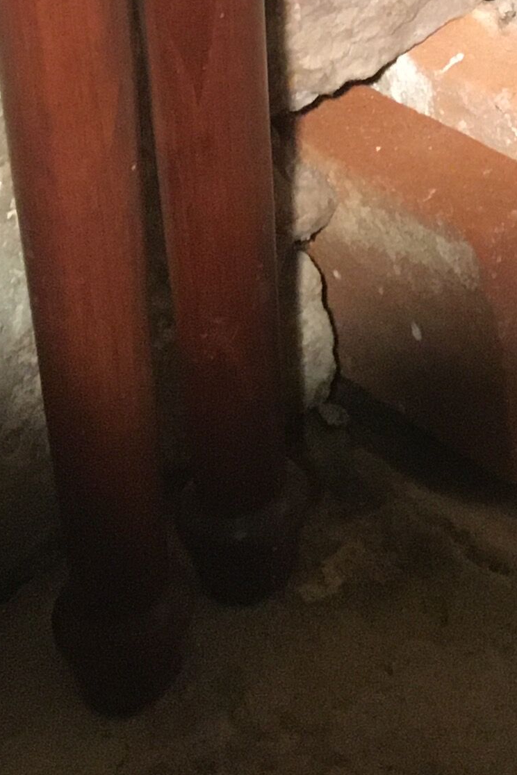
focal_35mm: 109
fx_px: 2348
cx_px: 824
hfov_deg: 11.9
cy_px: -619
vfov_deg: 15.9
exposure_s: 1/17
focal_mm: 4.15
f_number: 2.2
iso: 200
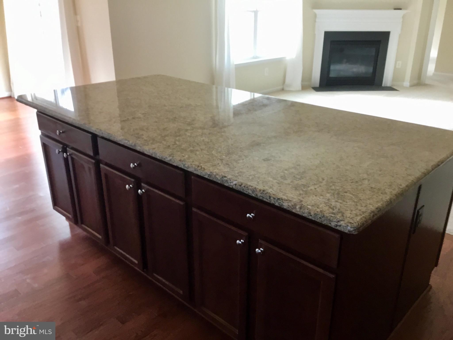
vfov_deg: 45.4
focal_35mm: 31
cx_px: 226
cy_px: 170
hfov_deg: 58.4
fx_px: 406
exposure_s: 1/30
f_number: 2.4
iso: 50
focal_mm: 3.3
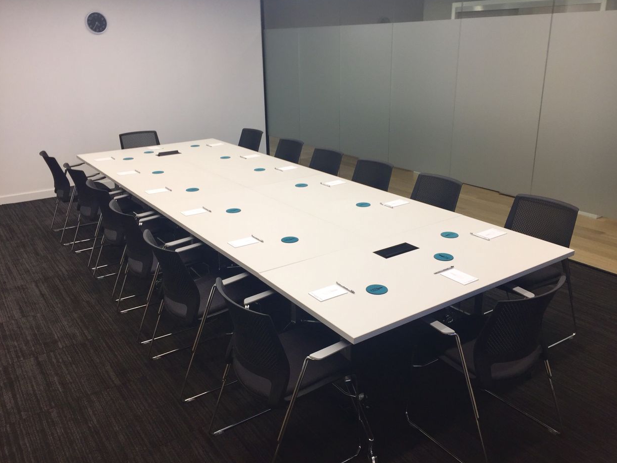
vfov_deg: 46.8
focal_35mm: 30
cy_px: 225
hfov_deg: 60.0
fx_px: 535
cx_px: 316
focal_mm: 4.15
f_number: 2.2
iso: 40
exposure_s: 1/60
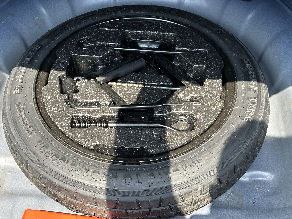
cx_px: 146
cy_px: 110
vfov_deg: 30.3
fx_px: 405
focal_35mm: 48
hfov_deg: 39.7
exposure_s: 1/386
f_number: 1.78
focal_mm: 6.86
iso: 64
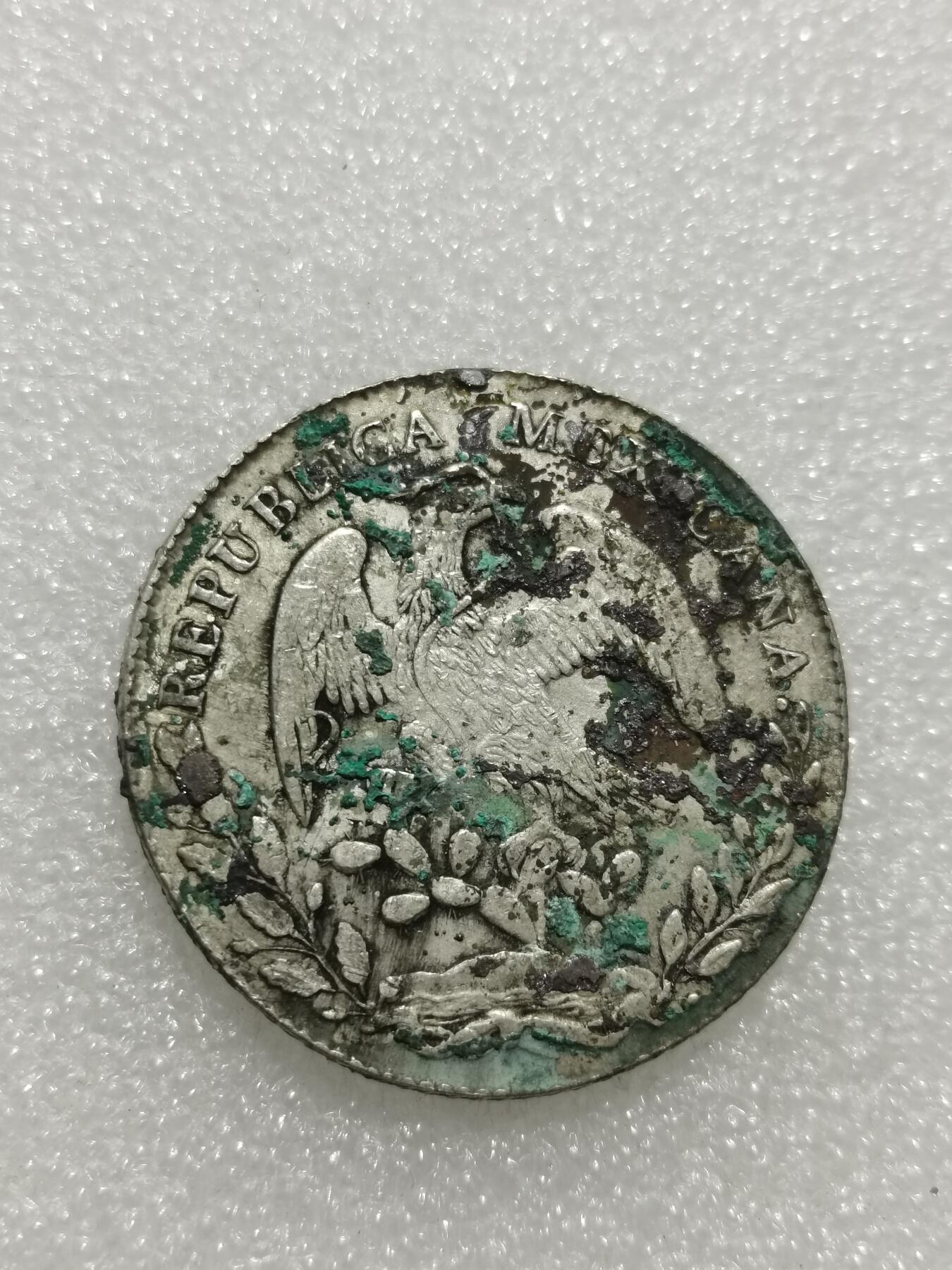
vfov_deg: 34.3
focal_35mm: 56
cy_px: 635
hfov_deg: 26.1
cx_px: 476
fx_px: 2053
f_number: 1.8
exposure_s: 1/120
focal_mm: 5.58
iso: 125
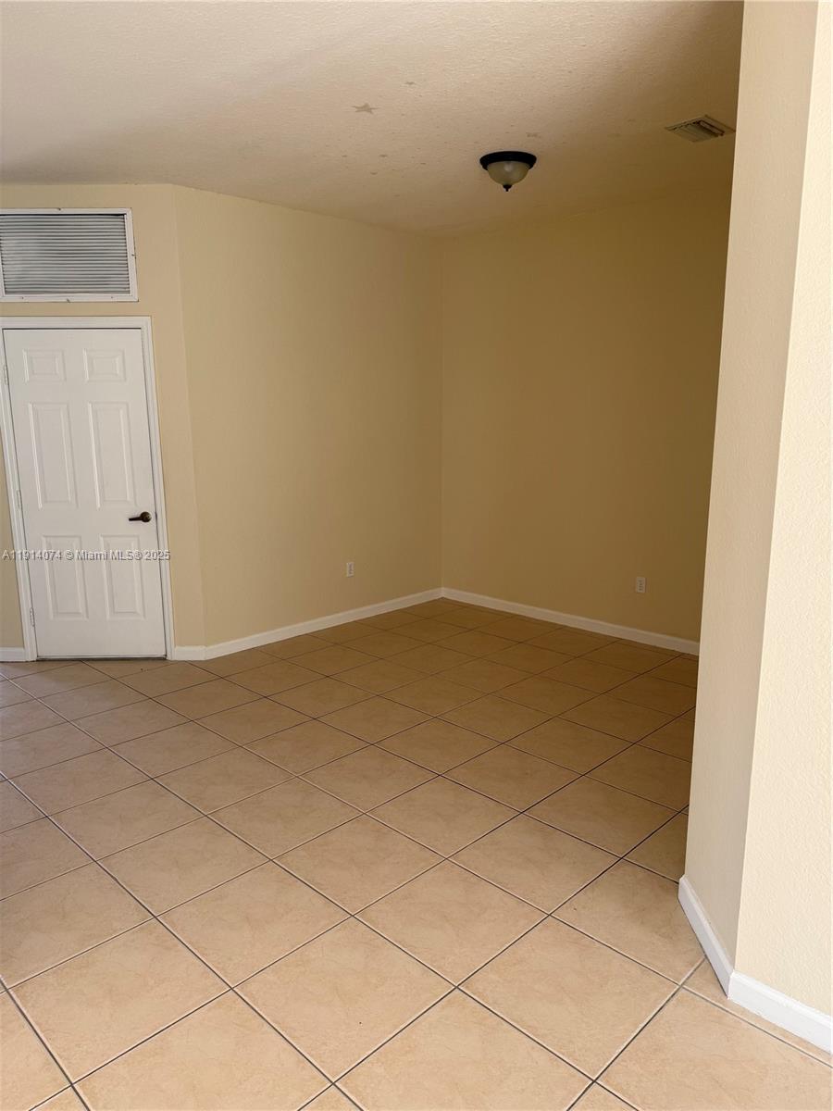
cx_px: 416
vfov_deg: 71.6
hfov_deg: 56.8
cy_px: 556
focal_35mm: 24
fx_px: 770
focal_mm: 6.76
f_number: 1.78
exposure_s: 1/121
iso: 64
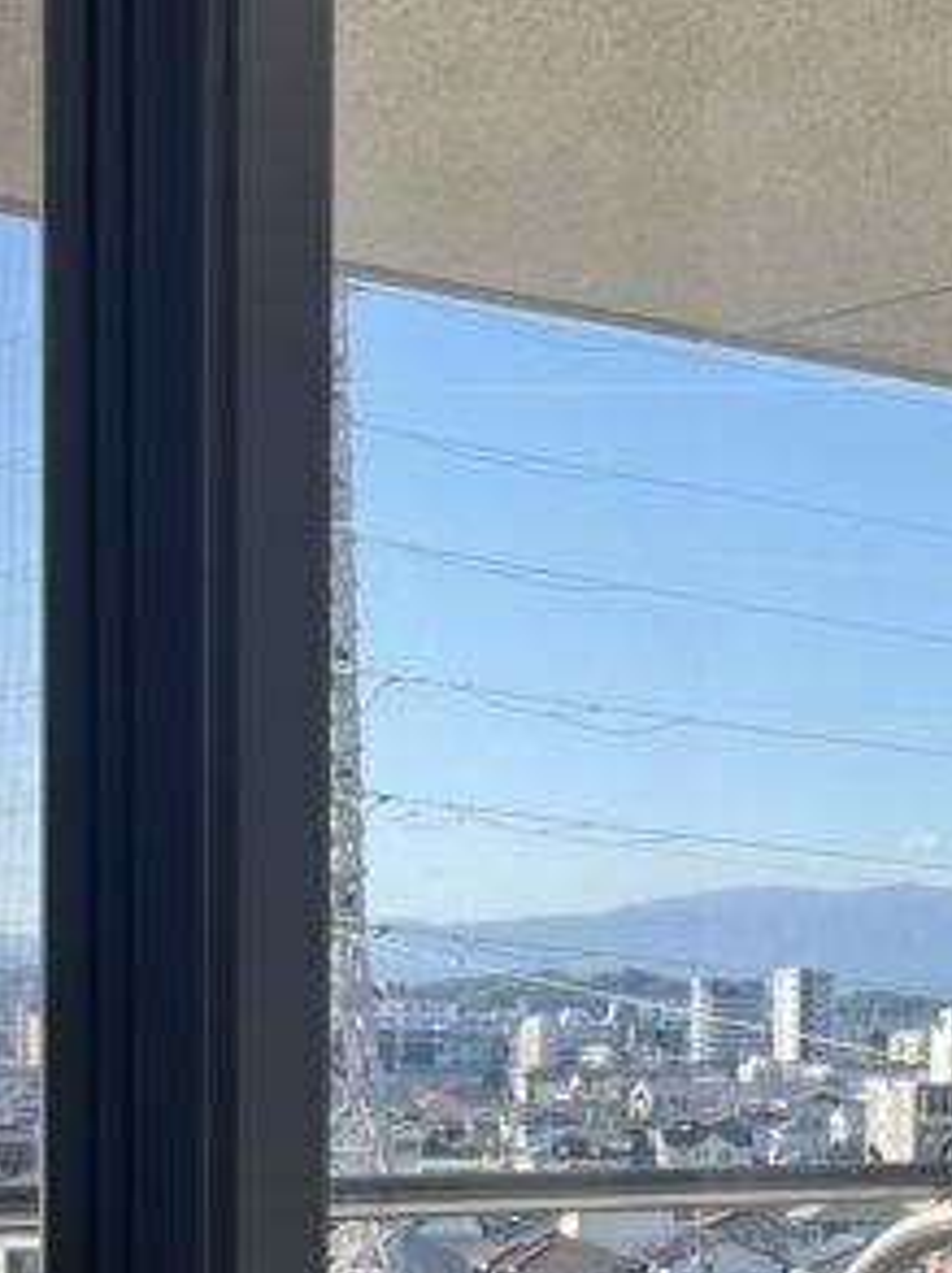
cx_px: 722
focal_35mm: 91
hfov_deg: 16.1
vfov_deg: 21.1
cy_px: 1173
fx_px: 3344
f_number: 1.6
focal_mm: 5.1
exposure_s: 1/1517
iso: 50
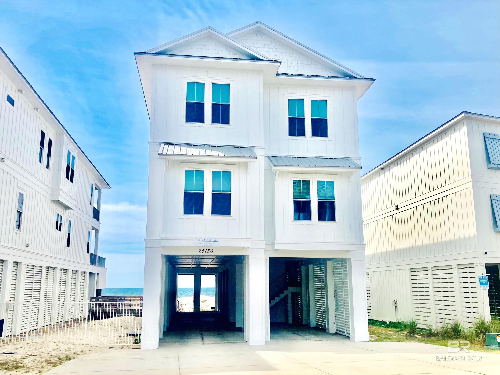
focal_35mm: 28
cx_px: 250
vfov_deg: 49.8
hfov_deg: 63.4
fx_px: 404
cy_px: 188
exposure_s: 1/3040
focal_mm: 3.99
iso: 20
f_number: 1.8
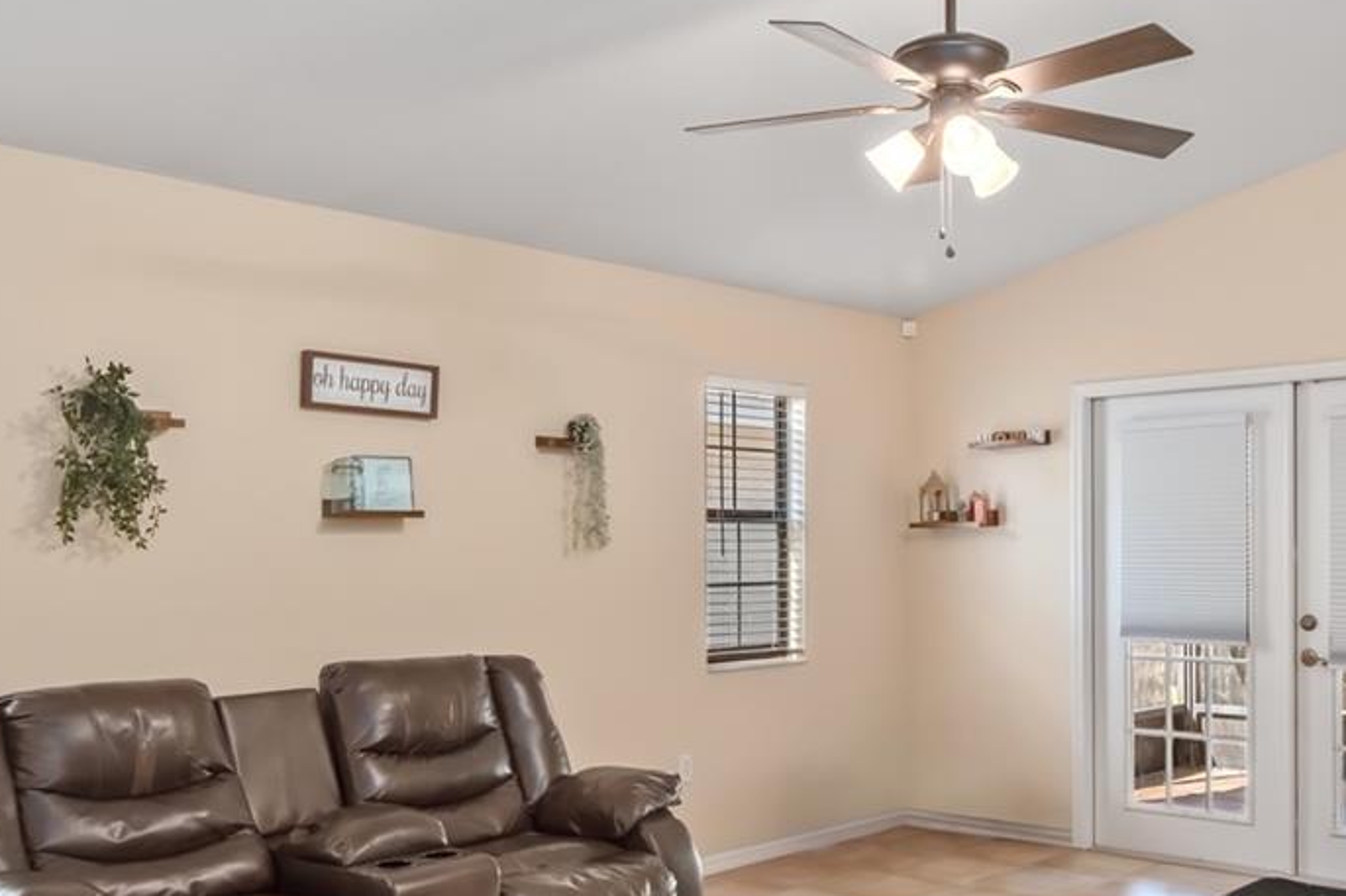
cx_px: 818
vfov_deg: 37.8
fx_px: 1308
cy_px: 484
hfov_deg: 54.0
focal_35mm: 35
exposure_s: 1/2.5
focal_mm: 10
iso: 250
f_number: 9
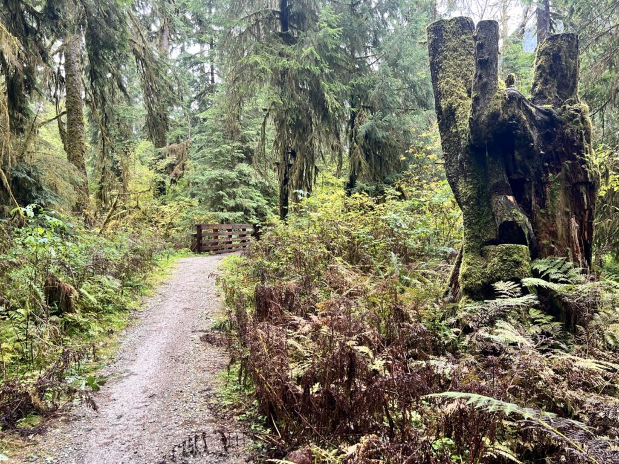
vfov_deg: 53.1
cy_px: 232
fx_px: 465
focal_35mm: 26
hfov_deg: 67.3
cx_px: 310
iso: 80
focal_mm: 5.7
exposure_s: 1/121
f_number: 1.5
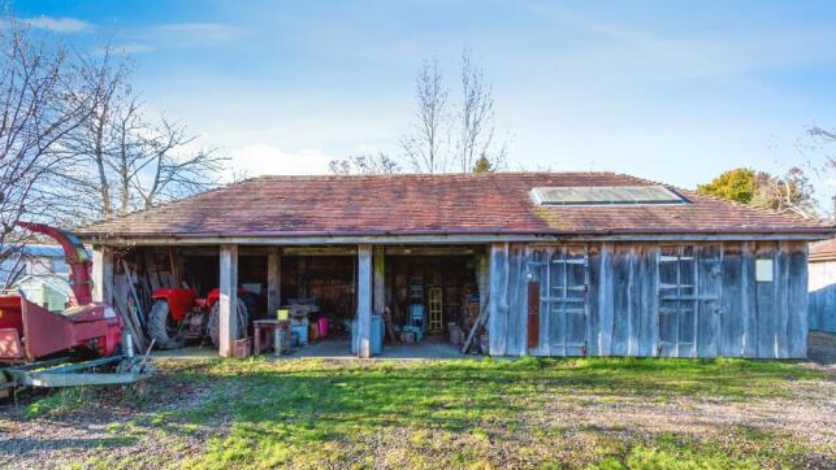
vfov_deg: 66.6
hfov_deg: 99.4
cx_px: 417
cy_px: 277
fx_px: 355
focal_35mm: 16
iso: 250
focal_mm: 10
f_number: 7.1
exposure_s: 1/250
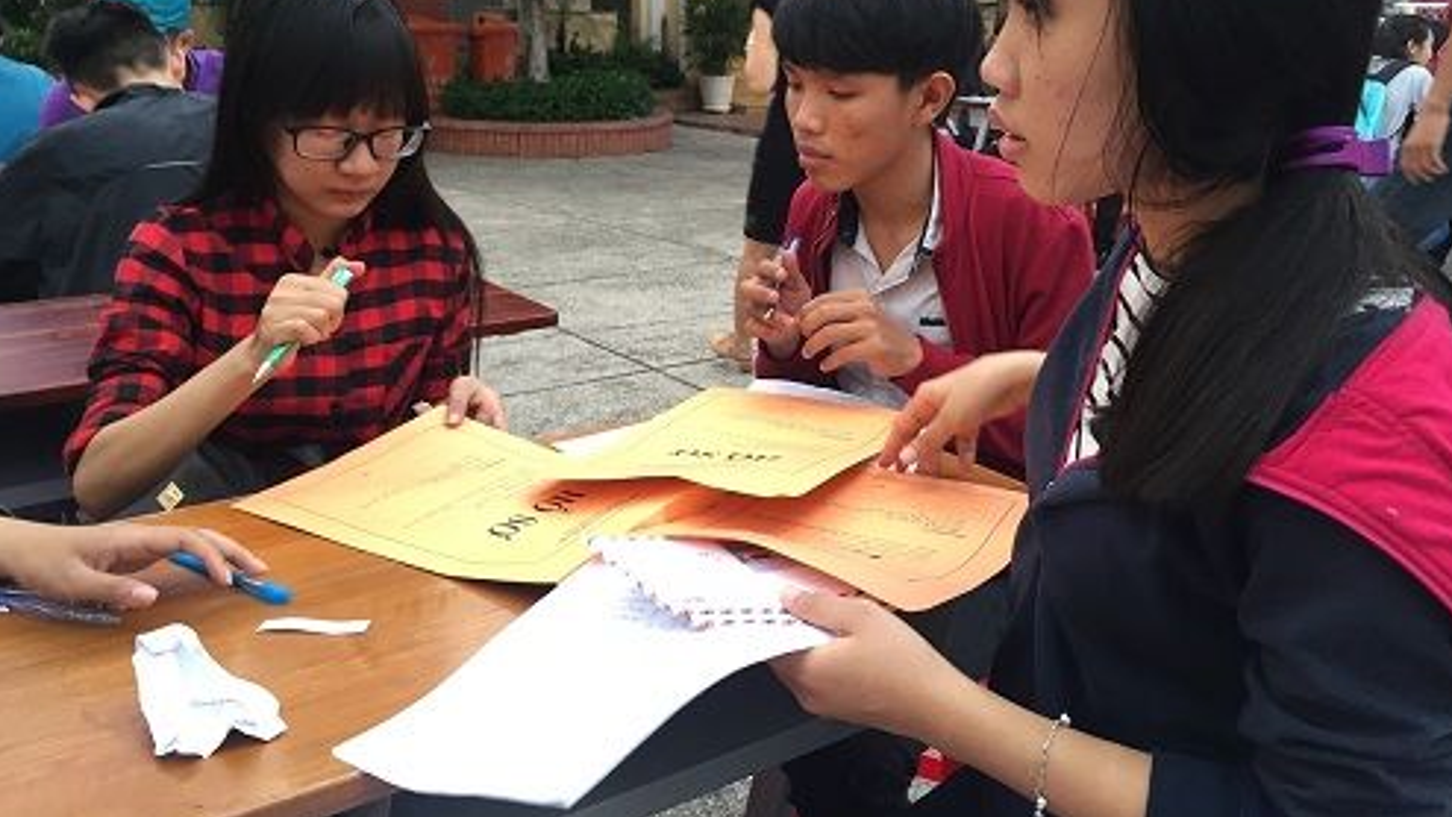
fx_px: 1232
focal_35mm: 32
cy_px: 278
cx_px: 726
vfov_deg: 36.3
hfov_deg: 61.0
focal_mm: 4.15
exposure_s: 1/30
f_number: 2.2
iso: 80
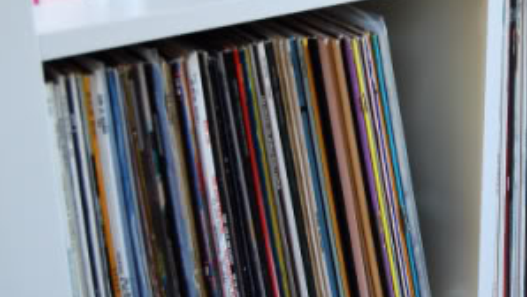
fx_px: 1132
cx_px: 477
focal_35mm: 81
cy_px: 145
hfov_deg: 25.4
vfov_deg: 14.9
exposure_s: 1/30
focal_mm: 24
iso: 500
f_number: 4
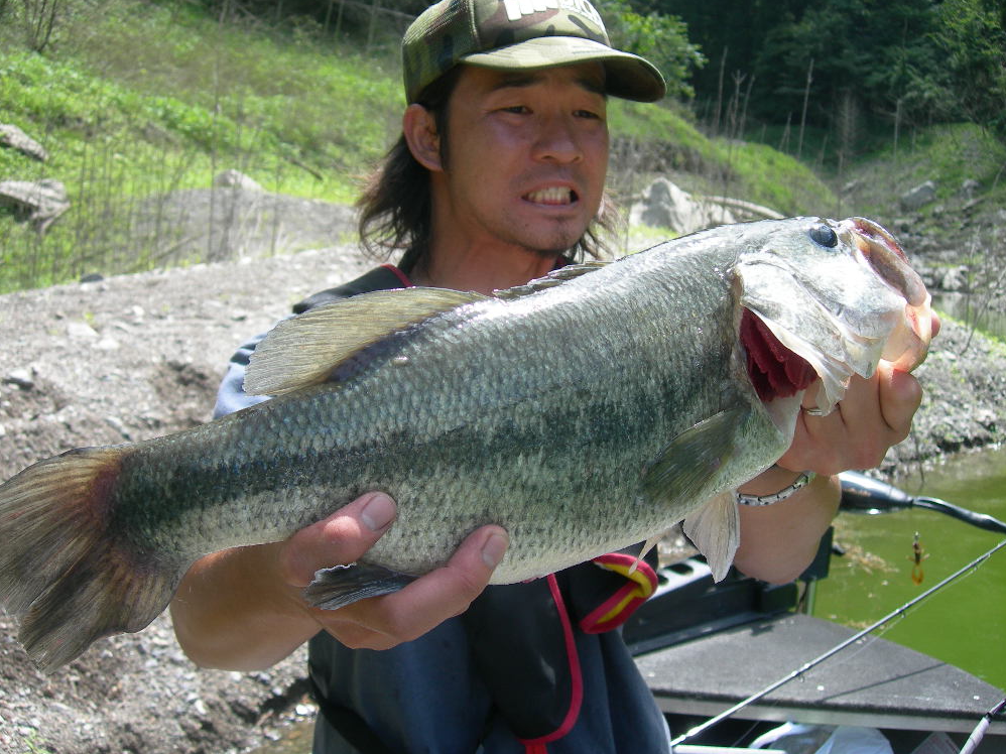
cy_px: 368
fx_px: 1133
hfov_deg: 47.9
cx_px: 493
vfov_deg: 36.8
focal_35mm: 39
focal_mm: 7.8
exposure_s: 1/375
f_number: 2.8
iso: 50
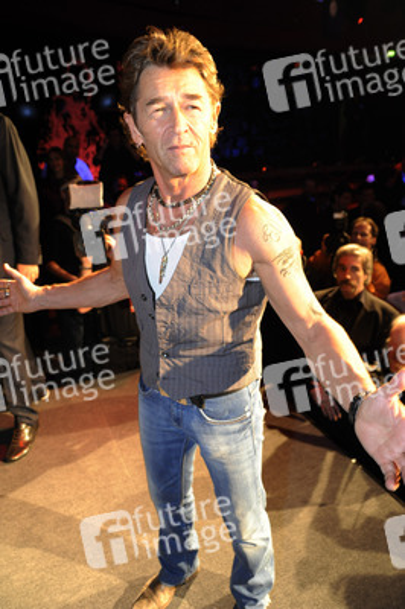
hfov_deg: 46.3
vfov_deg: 65.5
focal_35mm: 28
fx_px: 473
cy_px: 304
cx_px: 202
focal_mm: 28
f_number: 4.5
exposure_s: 1/30
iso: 2000
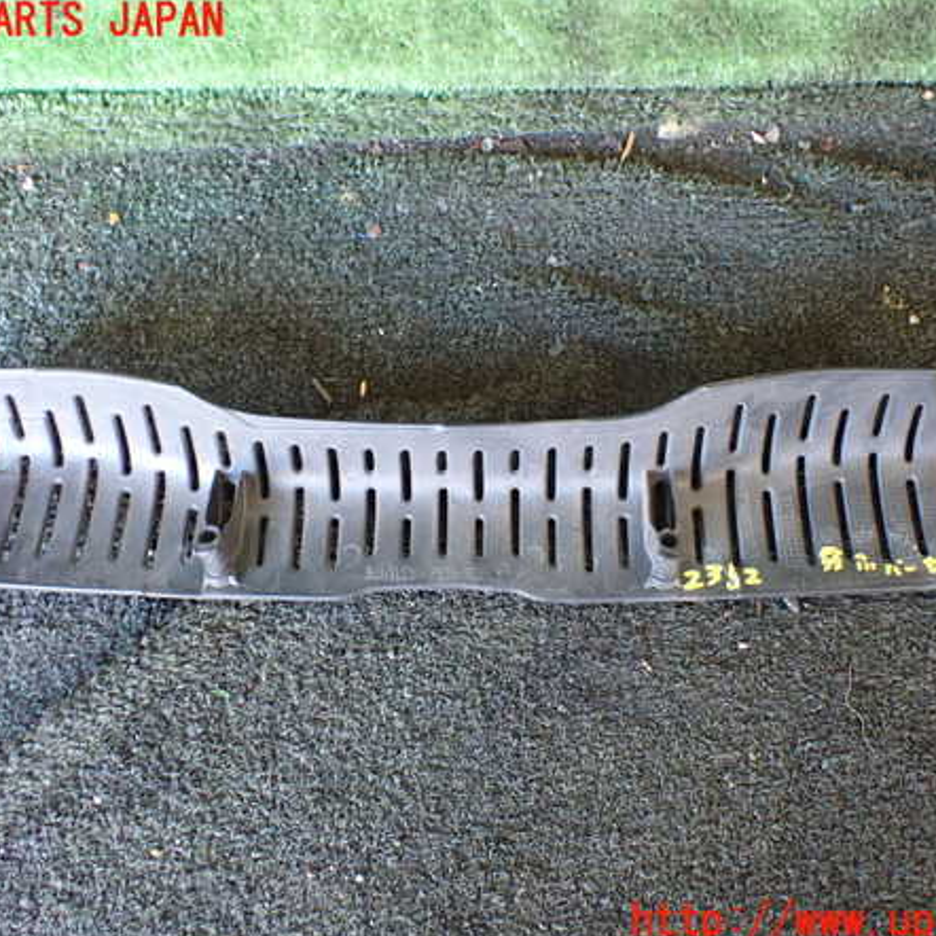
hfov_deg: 46.0
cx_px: 474
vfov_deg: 46.0
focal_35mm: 36
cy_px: 472
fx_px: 1101
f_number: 2.3
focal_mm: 5.4
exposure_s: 1/30
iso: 800
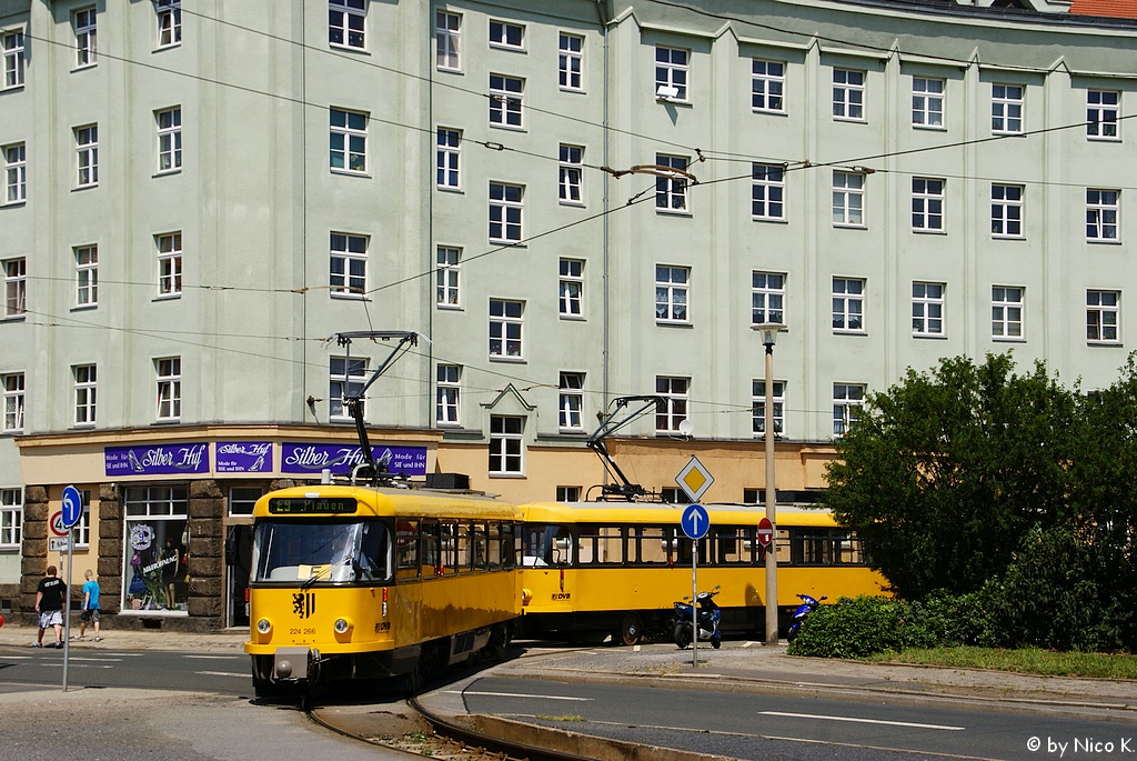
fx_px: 1897
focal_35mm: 60
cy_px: 380
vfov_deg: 22.7
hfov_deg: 33.4
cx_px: 568
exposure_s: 1/640
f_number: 10
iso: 200
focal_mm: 40
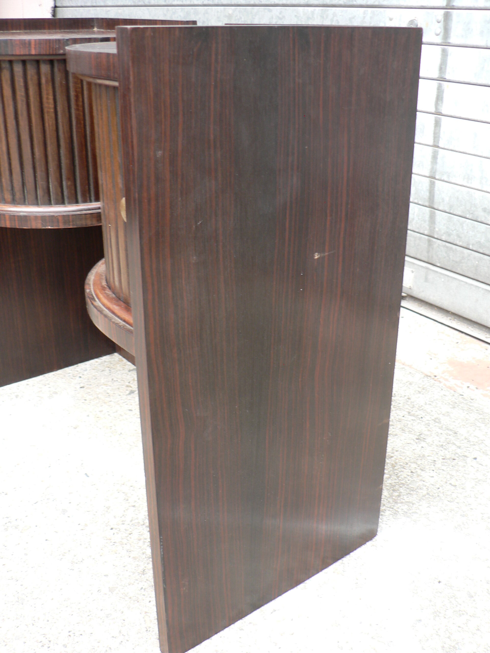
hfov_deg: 39.7
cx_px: 245
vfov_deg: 51.4
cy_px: 326
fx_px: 679
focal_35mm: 36
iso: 80
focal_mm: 6
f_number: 2.8
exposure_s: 1/40
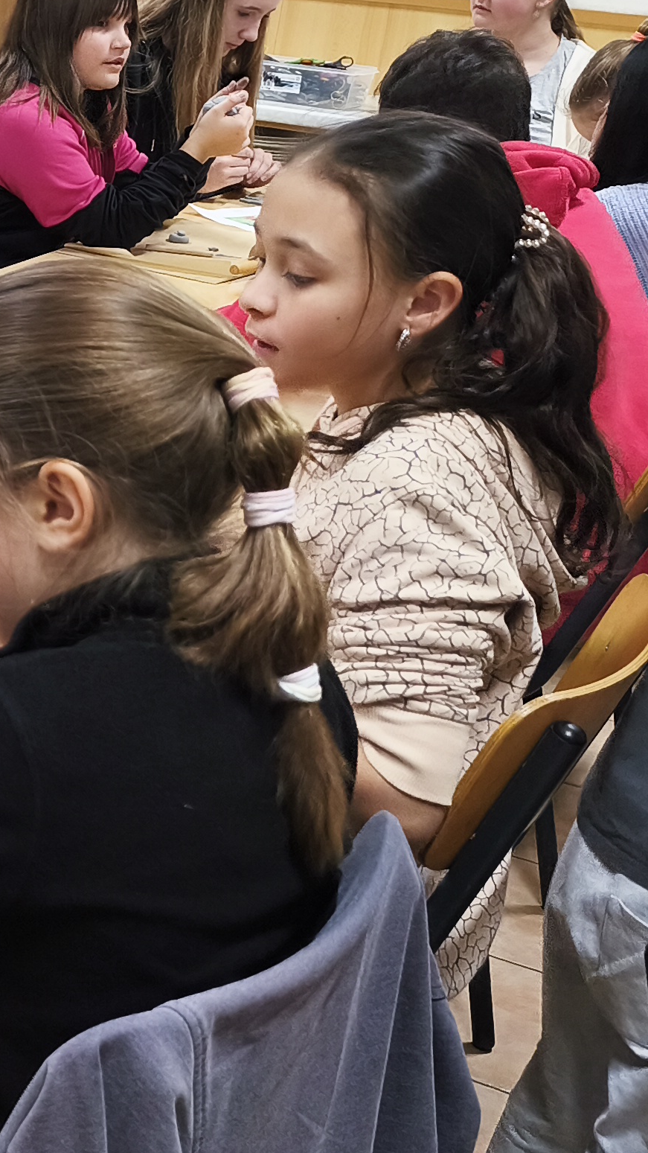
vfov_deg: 31.9
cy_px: 539
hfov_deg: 15.8
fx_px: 2017
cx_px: -484
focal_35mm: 66
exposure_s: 1/50
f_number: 1.65
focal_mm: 6.14
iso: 500
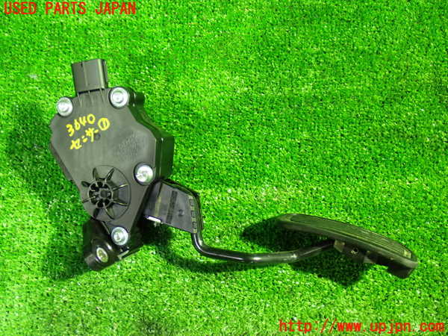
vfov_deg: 32.9
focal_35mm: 44
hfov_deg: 42.9
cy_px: 168
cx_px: 224
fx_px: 569
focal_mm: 7.84
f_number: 2.9
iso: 1000
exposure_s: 1/10
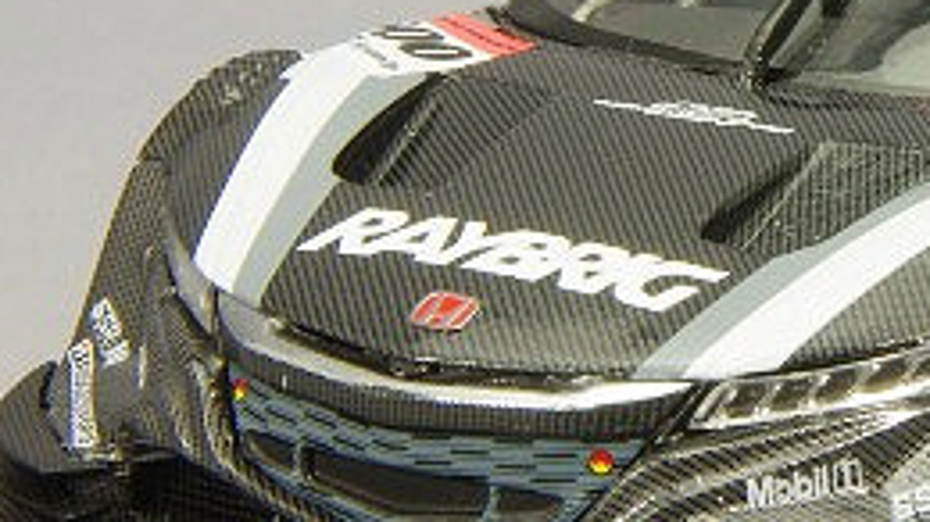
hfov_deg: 7.4
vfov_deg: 4.2
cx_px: 1005
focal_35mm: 289
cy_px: 84
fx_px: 7124
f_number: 32
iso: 400
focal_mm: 75
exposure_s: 1
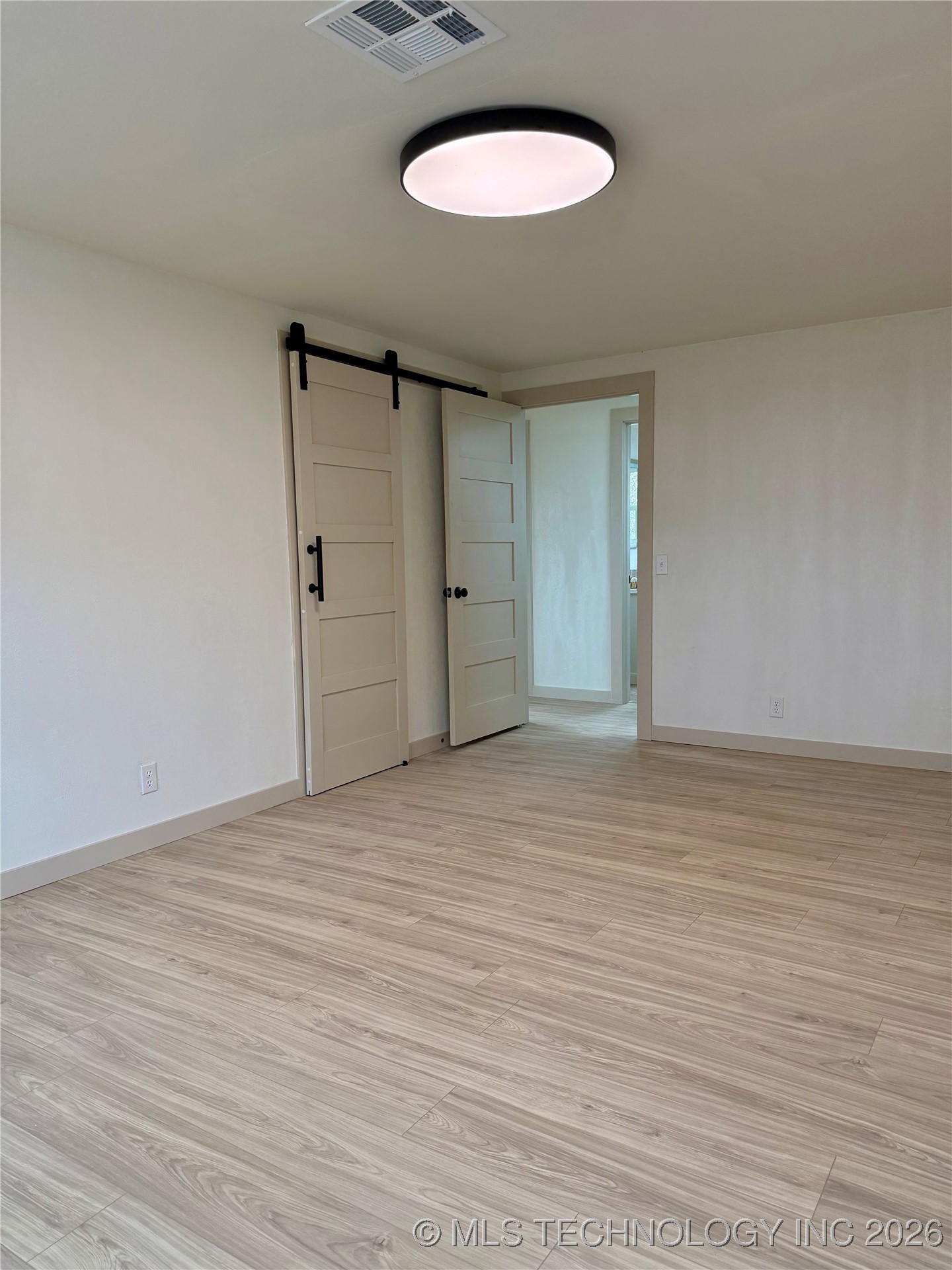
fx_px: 880
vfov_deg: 71.6
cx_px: 476
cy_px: 635
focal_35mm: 24
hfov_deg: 56.8
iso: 160
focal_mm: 6.76
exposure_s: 1/241
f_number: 1.78
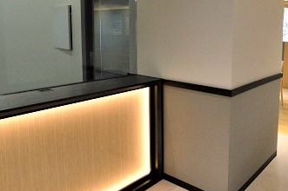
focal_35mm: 29
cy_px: 59
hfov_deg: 60.3
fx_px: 232
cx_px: 215
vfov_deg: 44.0
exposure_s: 1/80
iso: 1600
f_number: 8
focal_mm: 10
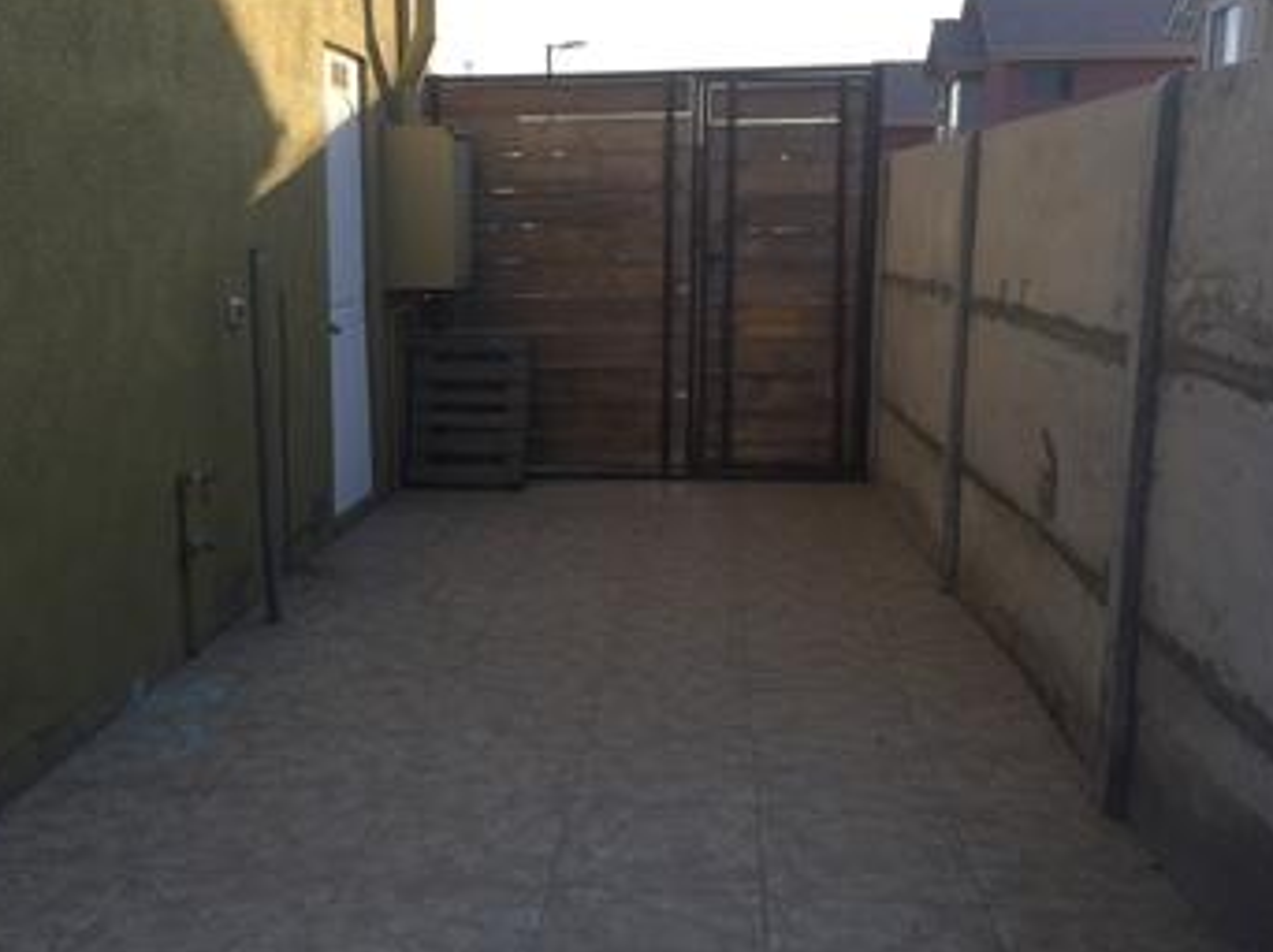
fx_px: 1396
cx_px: 543
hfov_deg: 48.8
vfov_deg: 37.7
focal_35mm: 38
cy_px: 457
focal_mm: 4.15
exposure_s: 1/549
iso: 32
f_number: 2.2
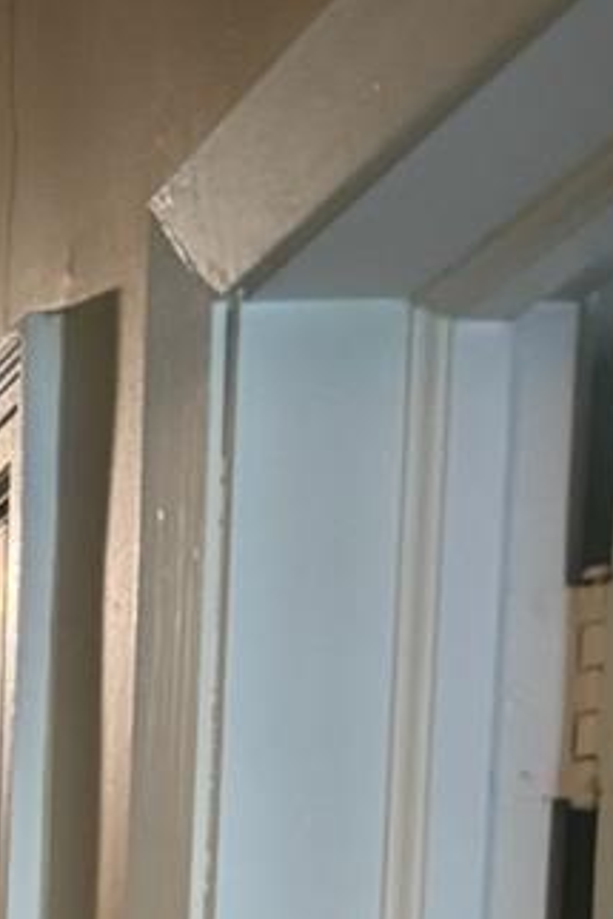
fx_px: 3036
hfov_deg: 10.1
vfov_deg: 13.9
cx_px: -852
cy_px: 1958
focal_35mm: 119
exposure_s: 1/60
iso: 500
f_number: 1.78
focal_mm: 6.76
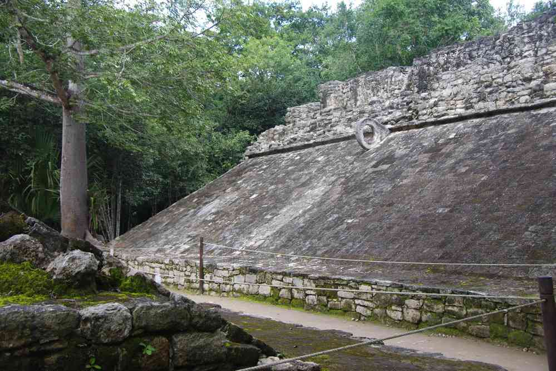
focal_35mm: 40
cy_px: 186
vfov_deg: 33.1
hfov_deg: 48.1
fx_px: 623
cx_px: 278
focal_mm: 26.9
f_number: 5.6
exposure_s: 1/50
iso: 200
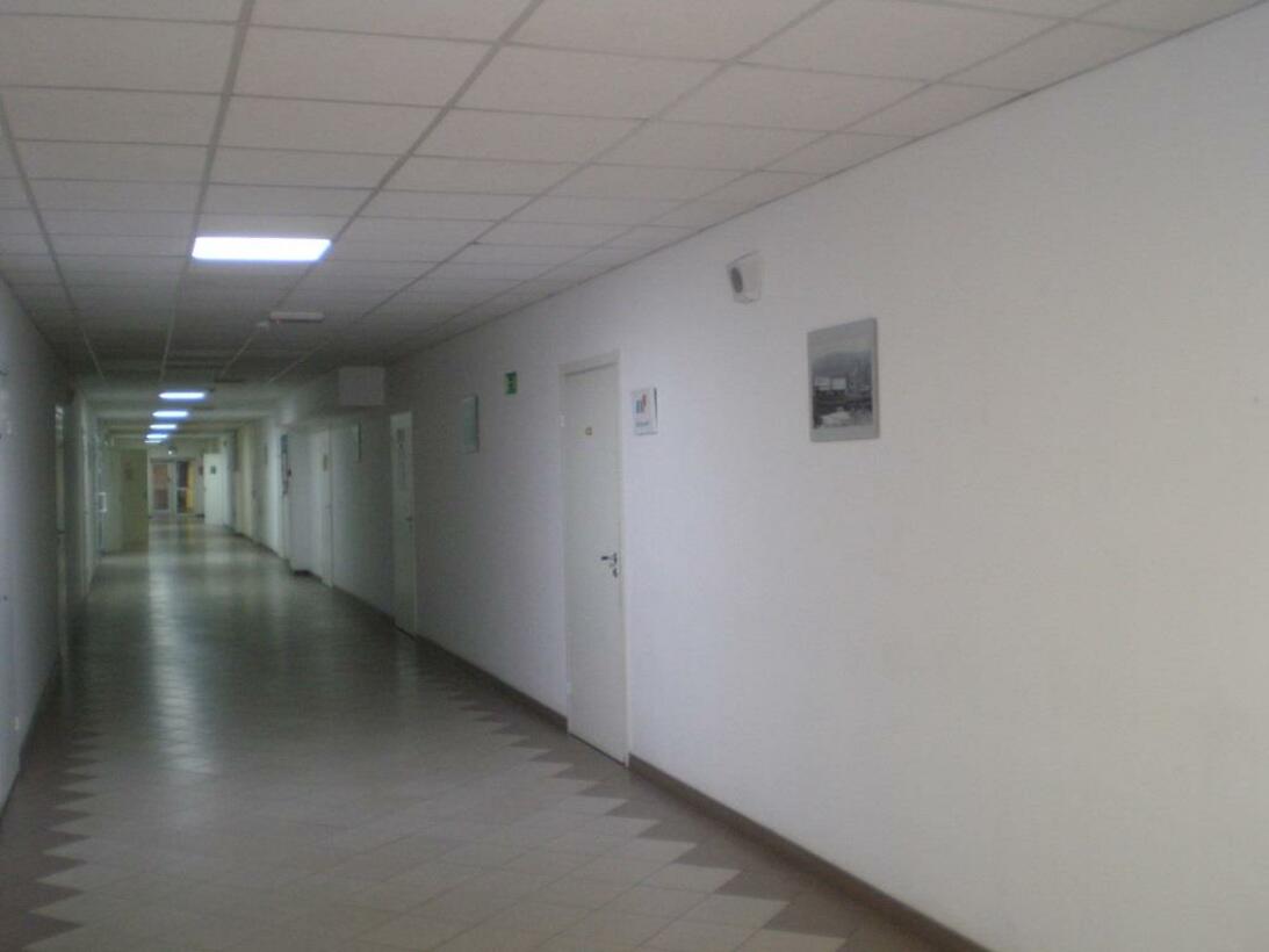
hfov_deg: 49.0
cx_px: 634
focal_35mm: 38
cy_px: 476
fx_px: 1393
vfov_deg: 37.7
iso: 400
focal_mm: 6.3
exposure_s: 1/30
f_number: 3.1
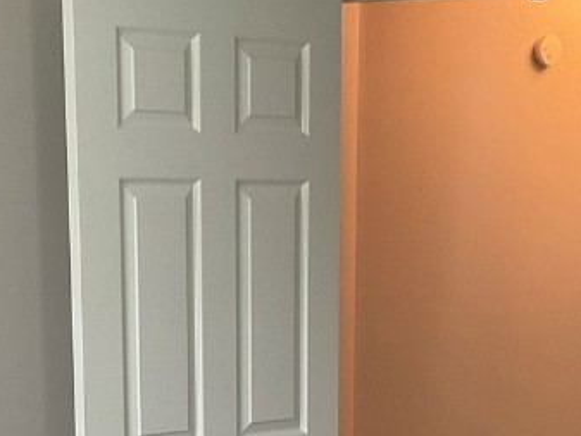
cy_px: 491
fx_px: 1478
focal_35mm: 88
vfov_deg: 16.3
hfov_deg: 22.1
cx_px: 174
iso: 100
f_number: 1.8
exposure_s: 1/60
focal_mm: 3
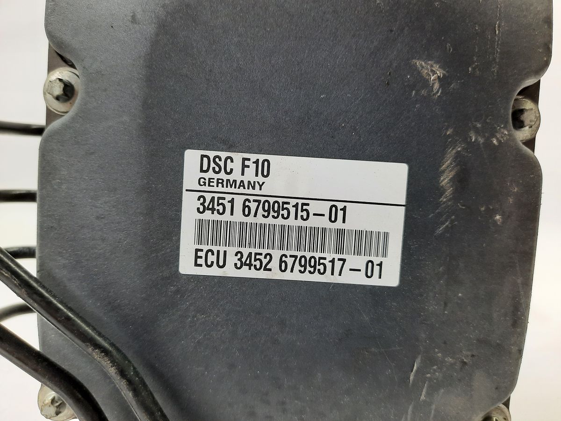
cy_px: 210
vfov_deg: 54.9
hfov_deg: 69.4
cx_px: 280
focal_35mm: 25
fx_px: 405
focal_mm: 4.6
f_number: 2
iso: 125
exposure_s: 1/50
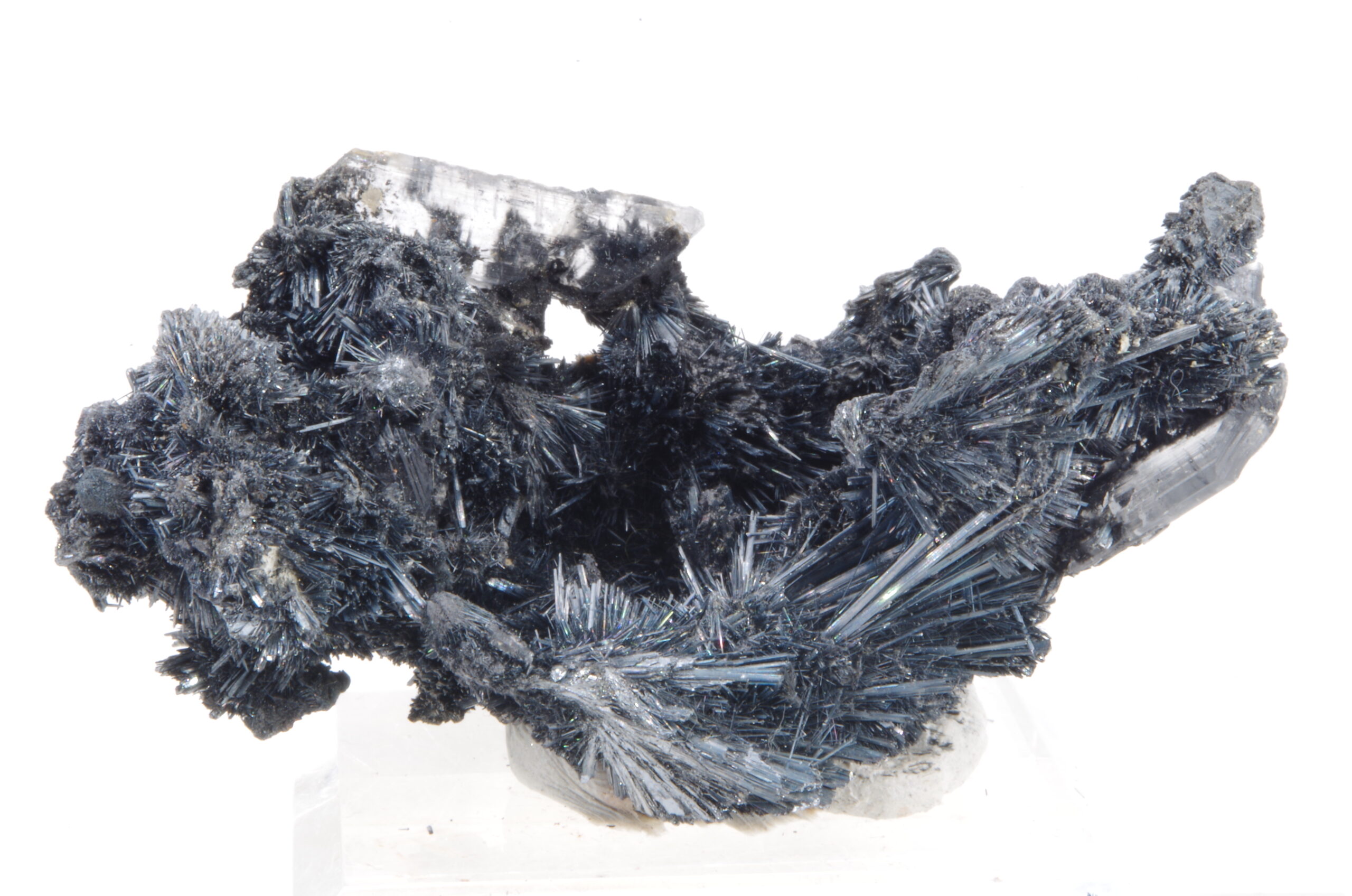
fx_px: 2811
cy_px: 448
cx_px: 676
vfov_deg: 18.1
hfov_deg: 27.0
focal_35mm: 75
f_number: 5.6
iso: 100
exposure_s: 1/1.67
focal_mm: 50
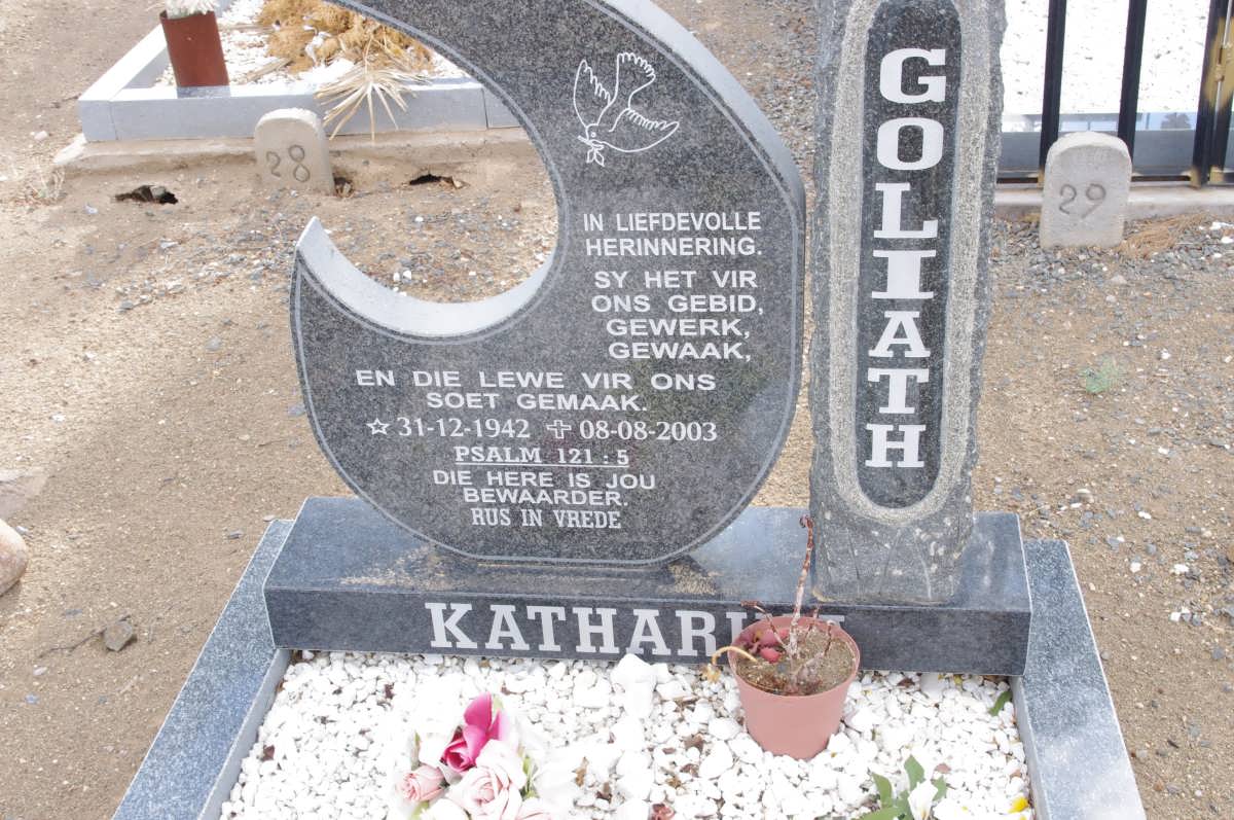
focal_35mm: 46
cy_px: 410
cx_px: 617
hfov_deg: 42.8
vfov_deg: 29.2
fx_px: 1575
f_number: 11
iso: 800
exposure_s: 1/125
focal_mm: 30.63
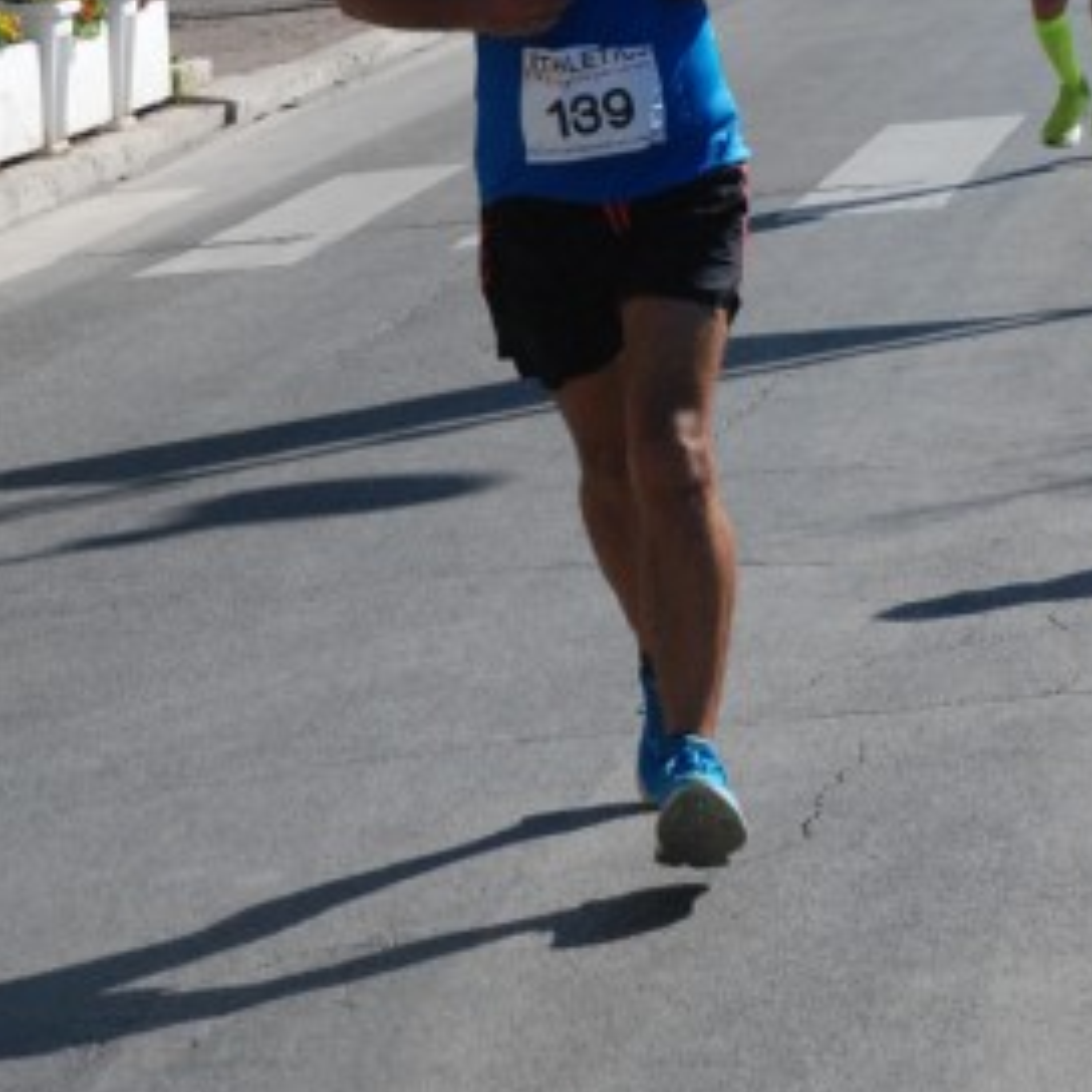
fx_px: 7031
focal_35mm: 197
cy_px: 357
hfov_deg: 8.9
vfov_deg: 8.9
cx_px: 347
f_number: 8
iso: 1000
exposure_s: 1/2000
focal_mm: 70
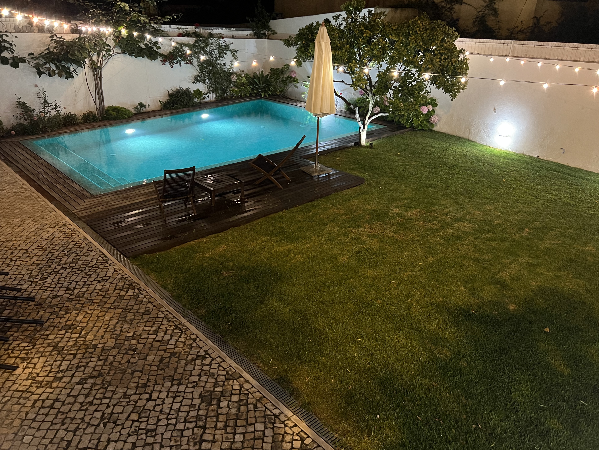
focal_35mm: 27
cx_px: 299
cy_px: 231
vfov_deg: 51.3
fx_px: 467
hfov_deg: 65.3
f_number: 1.5
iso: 500
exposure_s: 1/25
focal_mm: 5.7
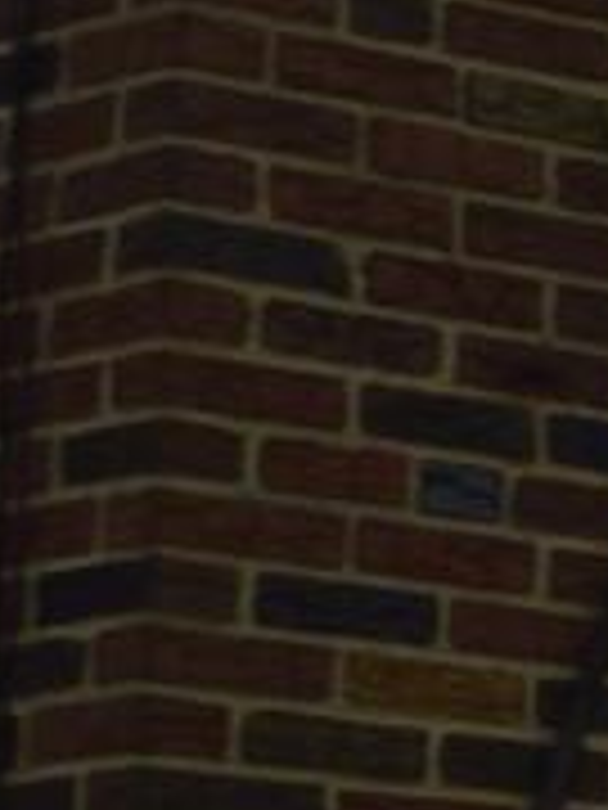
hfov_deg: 4.2
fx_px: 6932
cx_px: 3477
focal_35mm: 296
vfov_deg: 6.7
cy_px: 727
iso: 100
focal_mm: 18
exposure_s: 1/200
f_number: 10
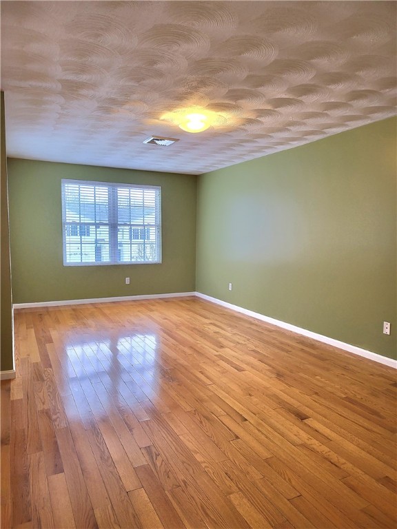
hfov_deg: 56.8
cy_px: 264
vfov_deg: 71.6
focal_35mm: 24
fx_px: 367
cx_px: 198
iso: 250
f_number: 1.8
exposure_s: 1/120
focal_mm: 5
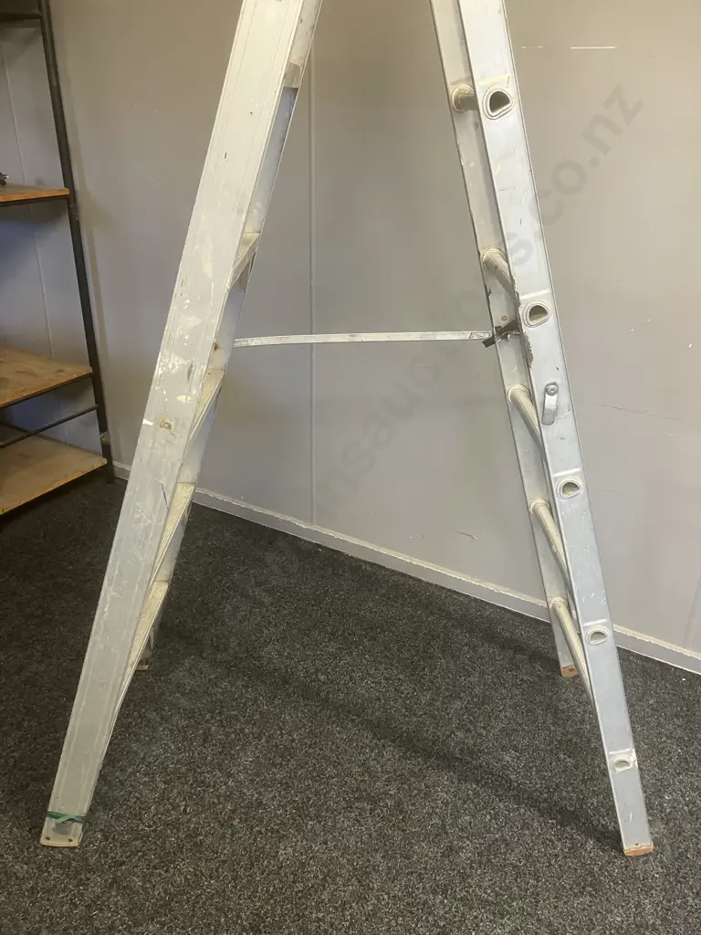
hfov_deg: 49.7
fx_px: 756
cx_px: 350
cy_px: 468
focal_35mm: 28
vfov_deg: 63.4
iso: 200
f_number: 1.8
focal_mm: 3.99
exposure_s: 1/50
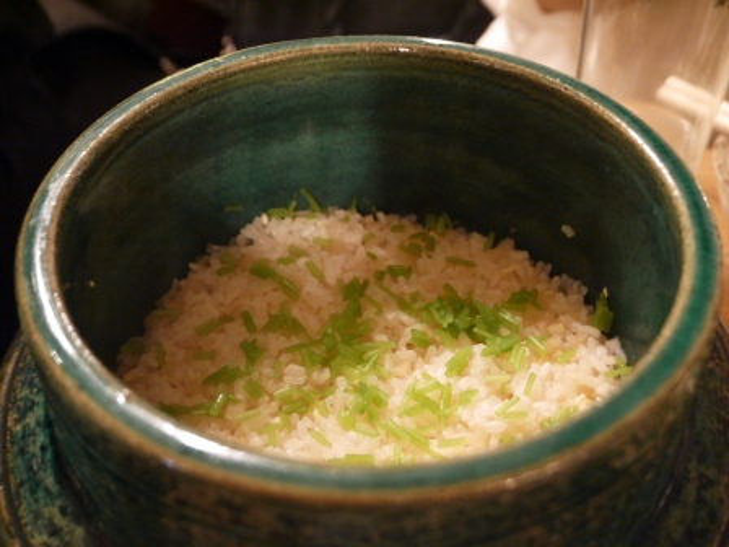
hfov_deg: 49.0
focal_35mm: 38
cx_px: 364
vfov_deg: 37.7
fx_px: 800
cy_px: 274
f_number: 4.3
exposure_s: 1/10
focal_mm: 19
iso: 1600
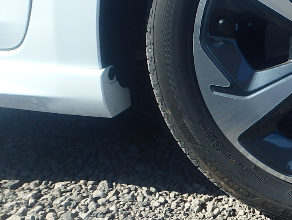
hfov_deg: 28.2
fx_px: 498
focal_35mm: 59
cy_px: 64
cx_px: 356
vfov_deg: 24.6
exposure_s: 1/500
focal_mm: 3.7
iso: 125
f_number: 3.5
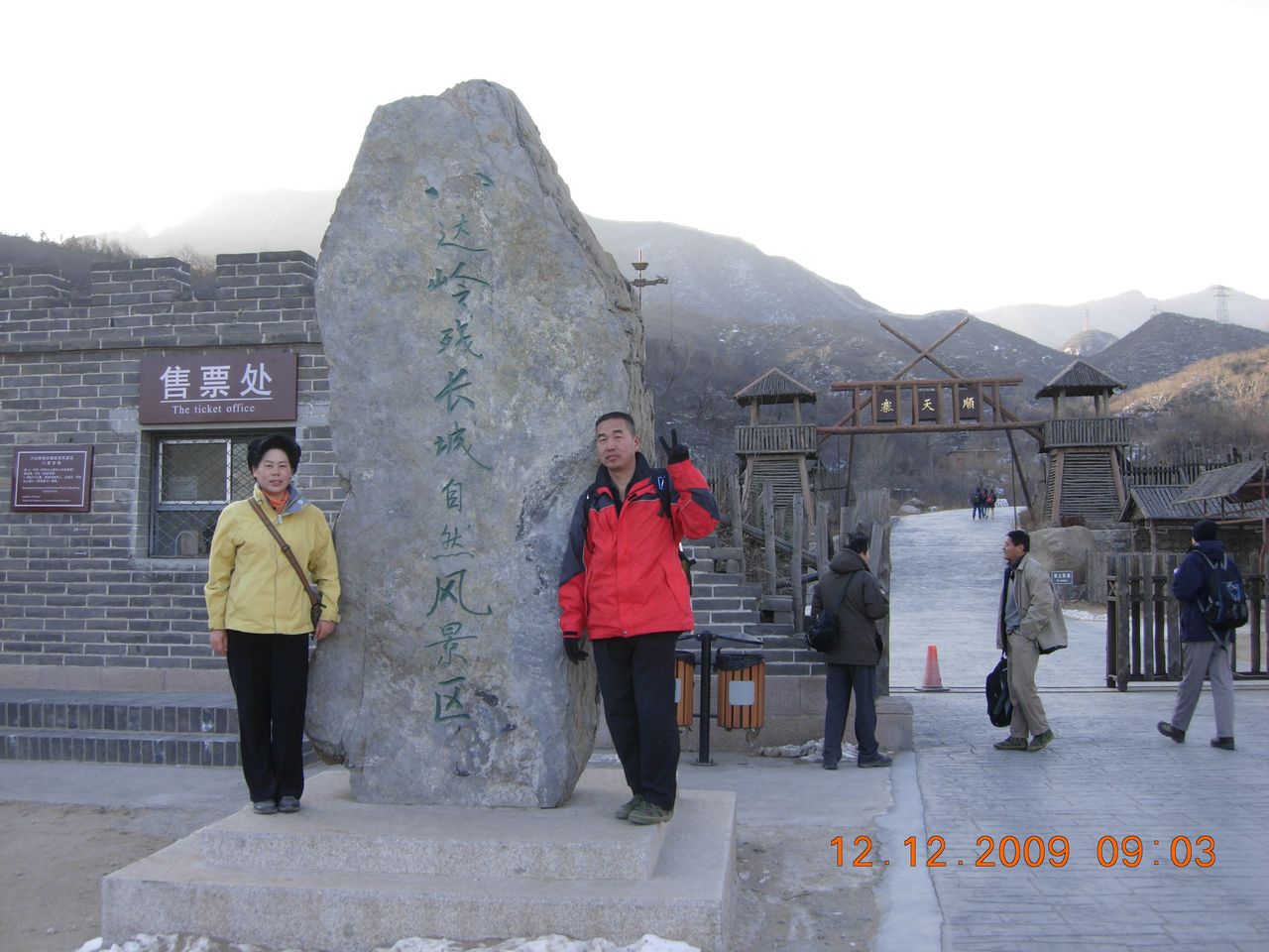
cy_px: 476
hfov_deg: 51.4
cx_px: 634
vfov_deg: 39.7
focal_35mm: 36
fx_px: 1320
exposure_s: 1/93.1
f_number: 3.8
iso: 50
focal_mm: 7.5
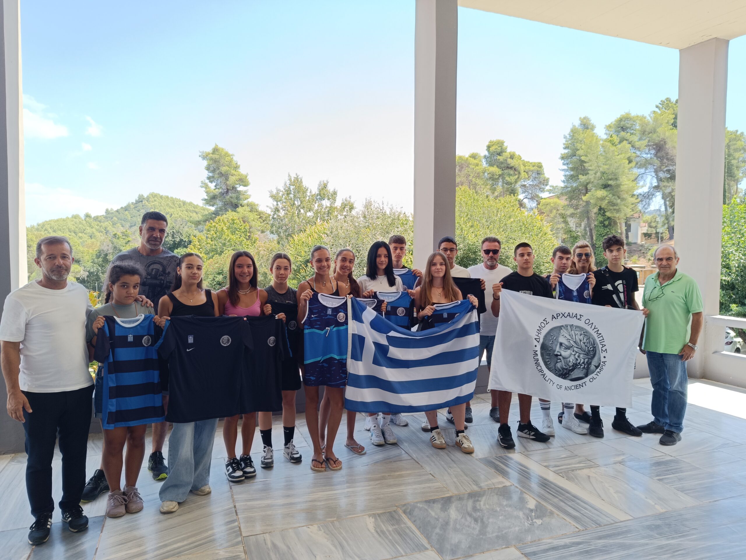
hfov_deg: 71.6
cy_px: 280
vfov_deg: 56.8
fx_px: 517
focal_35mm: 24
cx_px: 373
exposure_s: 1/252
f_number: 1.88
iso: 54
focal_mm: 5.59
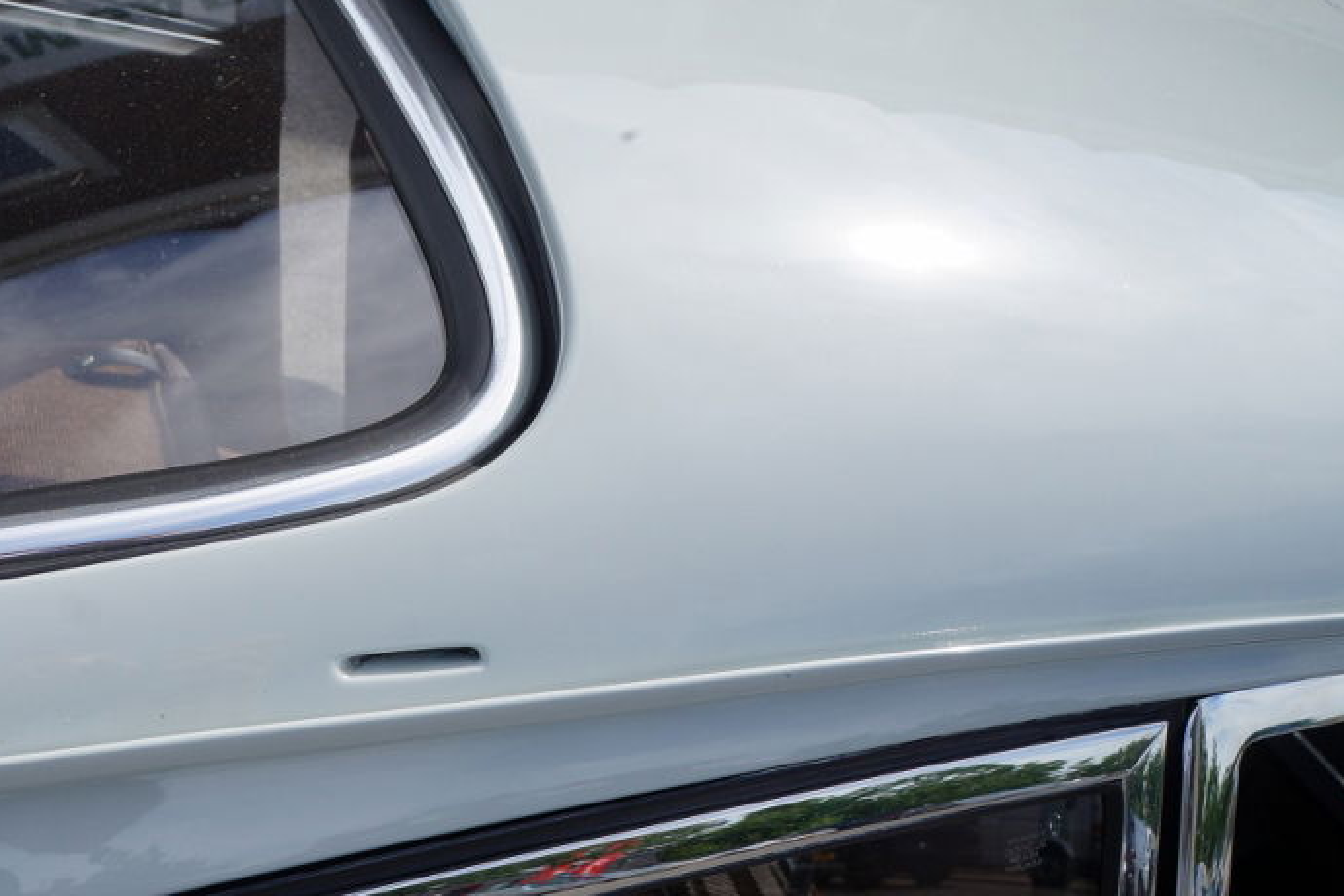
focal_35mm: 40
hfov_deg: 47.0
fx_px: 1493
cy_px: 545
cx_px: 366
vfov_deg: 33.3
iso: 200
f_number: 13
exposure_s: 1/200
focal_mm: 18
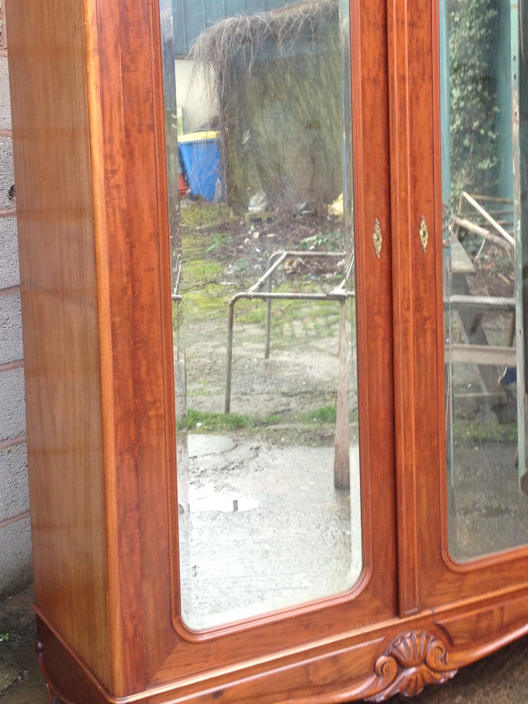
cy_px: 219
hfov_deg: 23.9
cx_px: 353
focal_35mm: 61
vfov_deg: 31.4
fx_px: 1240
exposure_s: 1/120
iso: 80
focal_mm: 4.28
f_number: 2.4
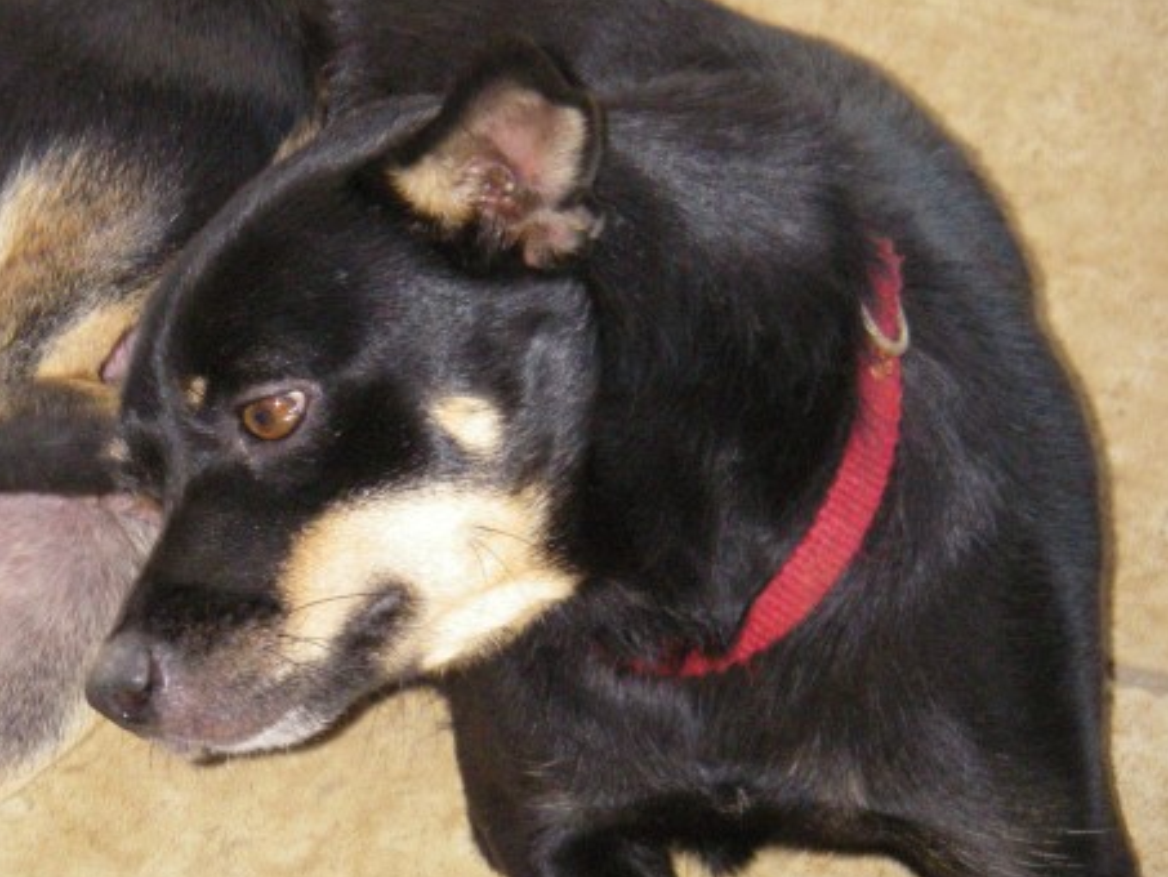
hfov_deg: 13.1
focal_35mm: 151
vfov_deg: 9.8
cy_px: 400
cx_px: 400
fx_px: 5096
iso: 400
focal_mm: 18.9
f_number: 4
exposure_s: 1/100
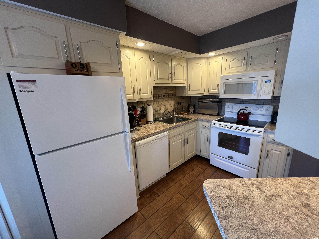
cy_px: 120
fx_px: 120
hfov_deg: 106.2
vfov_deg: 89.9
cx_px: 160
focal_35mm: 13
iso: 160
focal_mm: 1.57
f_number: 1.8
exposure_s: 1/60
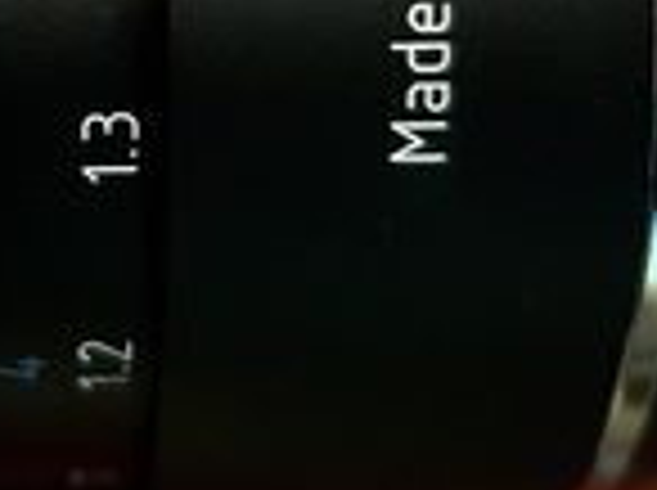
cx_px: 0
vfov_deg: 13.6
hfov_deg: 18.0
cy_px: 0
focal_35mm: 107
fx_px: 2027
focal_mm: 4.3
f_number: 1.7
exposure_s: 1/10
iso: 250
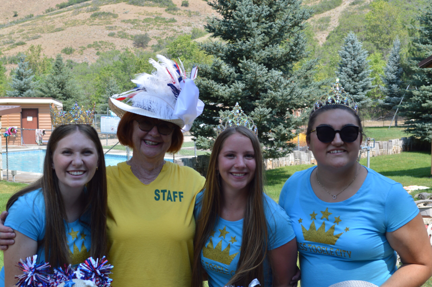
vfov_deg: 21.5
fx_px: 755
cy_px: 144
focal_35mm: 63
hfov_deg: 31.9
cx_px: 216
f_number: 7.1
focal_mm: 42
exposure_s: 1/200
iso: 100
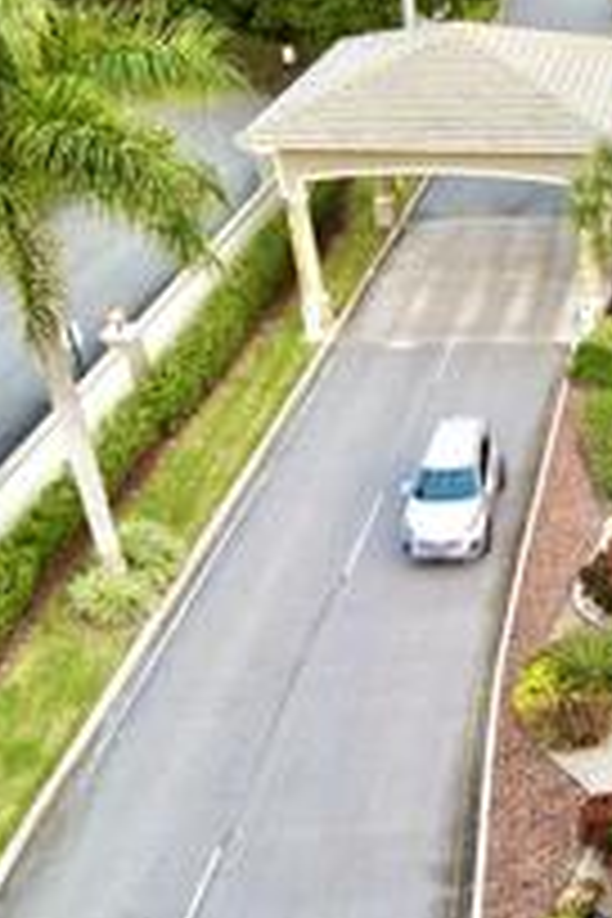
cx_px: 716
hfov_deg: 25.1
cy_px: 621
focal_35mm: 49
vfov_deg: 39.8
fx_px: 1249
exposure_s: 1/15
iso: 180
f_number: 2.8
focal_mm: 4.5
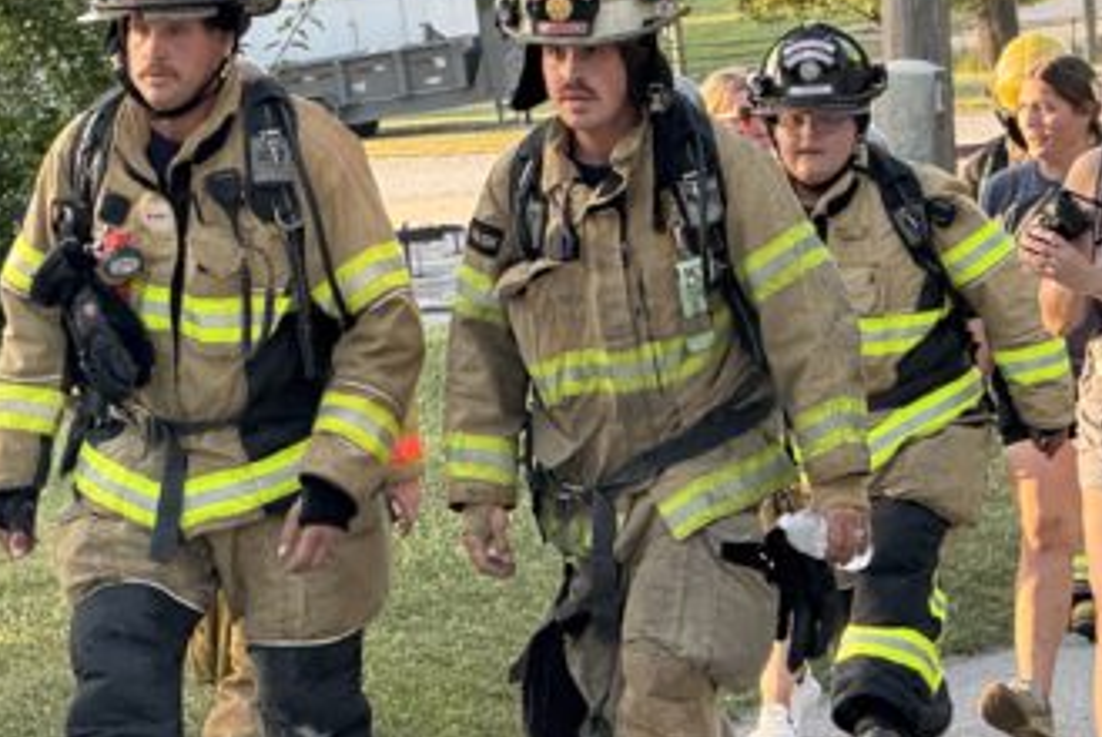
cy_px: 268
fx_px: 8915
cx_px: 526
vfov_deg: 4.7
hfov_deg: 7.1
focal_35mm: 291
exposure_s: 1/100
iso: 50
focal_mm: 15.66
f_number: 2.8
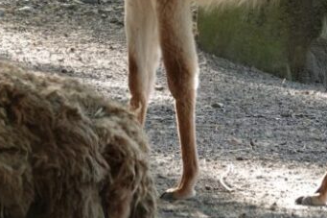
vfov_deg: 2.6
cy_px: -35
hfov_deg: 3.9
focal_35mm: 529
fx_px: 4803
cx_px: -49
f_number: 4
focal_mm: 56.39
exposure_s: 1/40
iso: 125
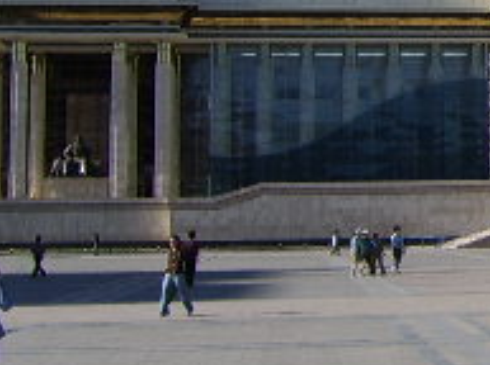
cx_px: 688
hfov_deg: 17.6
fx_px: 1455
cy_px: -63
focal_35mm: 103
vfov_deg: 13.9
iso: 71
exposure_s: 1/420
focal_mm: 8.13
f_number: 6.7
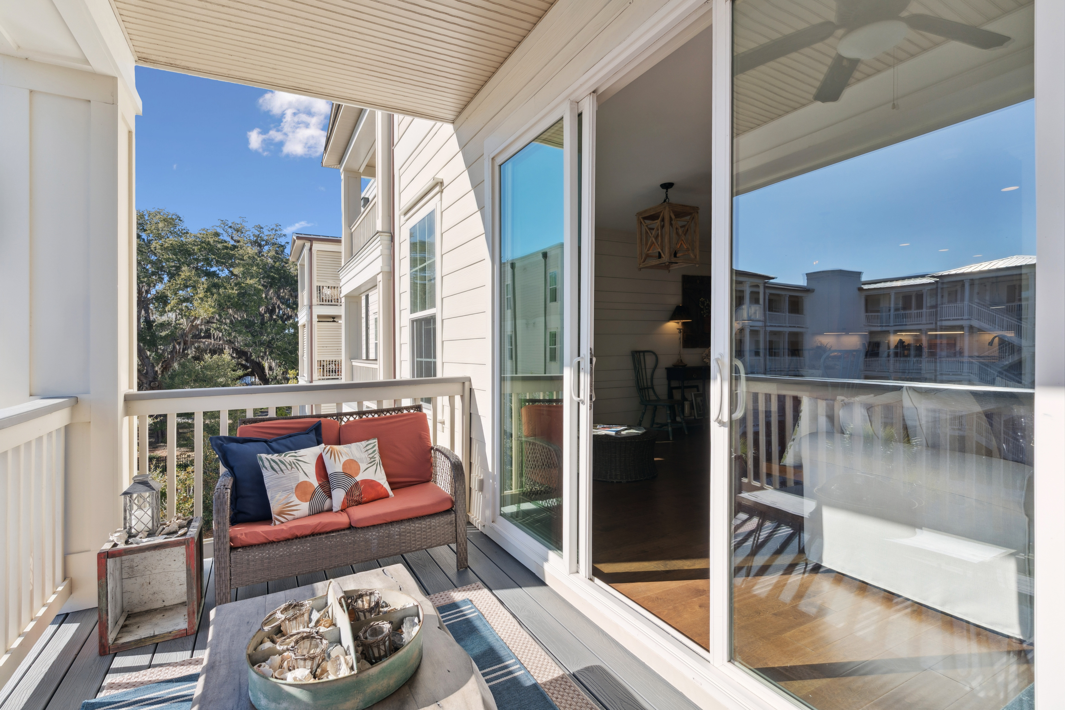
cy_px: 355
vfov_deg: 70.5
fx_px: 503
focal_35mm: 17
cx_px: 532
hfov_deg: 93.3
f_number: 8
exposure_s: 1/1250
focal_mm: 17
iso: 250
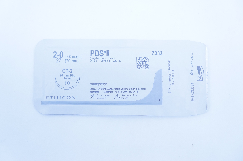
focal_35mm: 50
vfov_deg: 27.2
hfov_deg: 40.0
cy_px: 80
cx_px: 122
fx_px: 334
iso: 800
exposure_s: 1/160
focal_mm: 33
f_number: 4.5
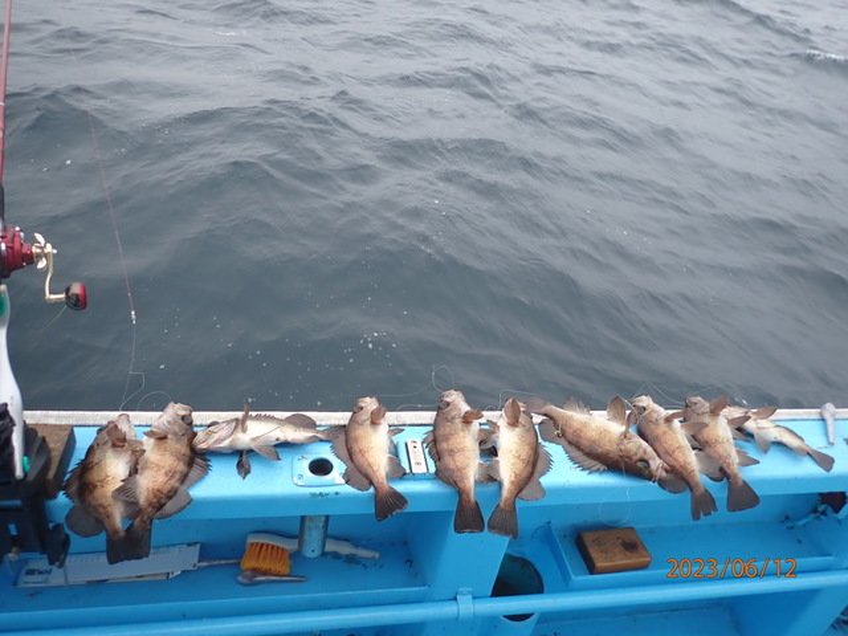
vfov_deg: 54.9
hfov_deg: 69.4
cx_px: 424
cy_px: 318
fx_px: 612
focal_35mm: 25
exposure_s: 1/60
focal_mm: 4.5
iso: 125
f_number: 2
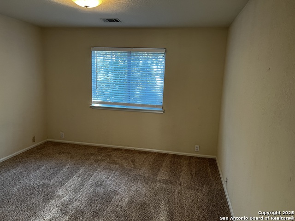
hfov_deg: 67.3
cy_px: 110
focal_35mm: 26
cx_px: 148
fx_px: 222
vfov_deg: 53.1
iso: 125
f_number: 1.5
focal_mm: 5.7
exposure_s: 1/60
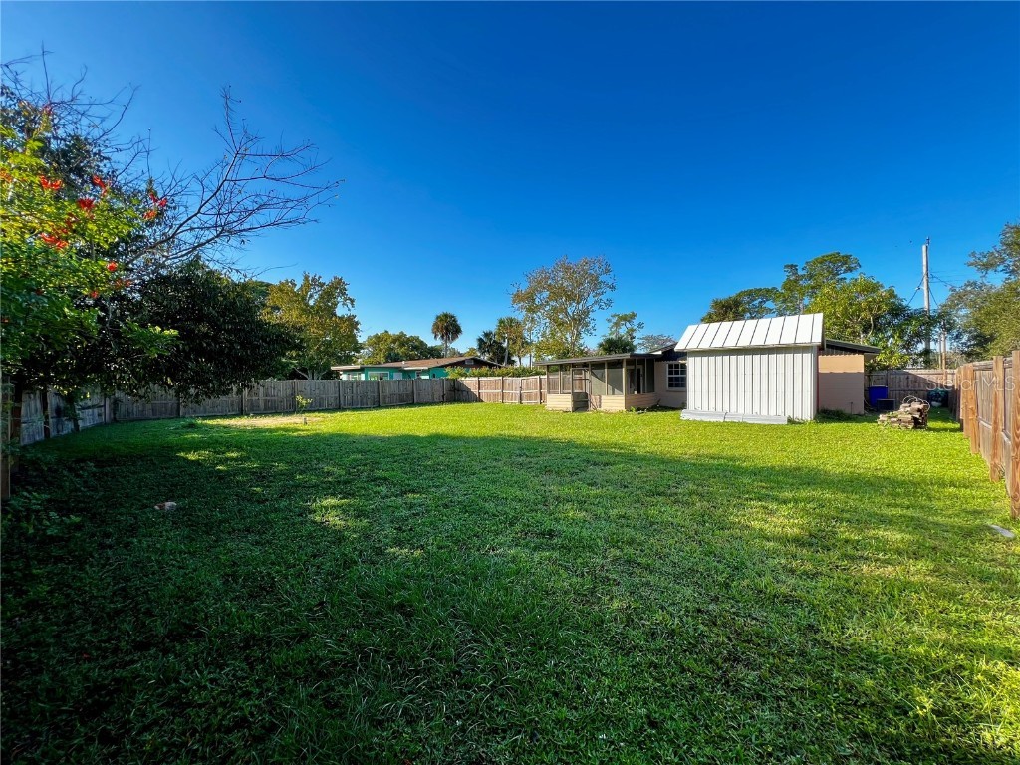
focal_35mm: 13
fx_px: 383
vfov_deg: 89.9
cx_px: 510
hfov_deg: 106.2
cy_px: 382
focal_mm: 1.57
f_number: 1.8
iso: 32
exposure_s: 1/328
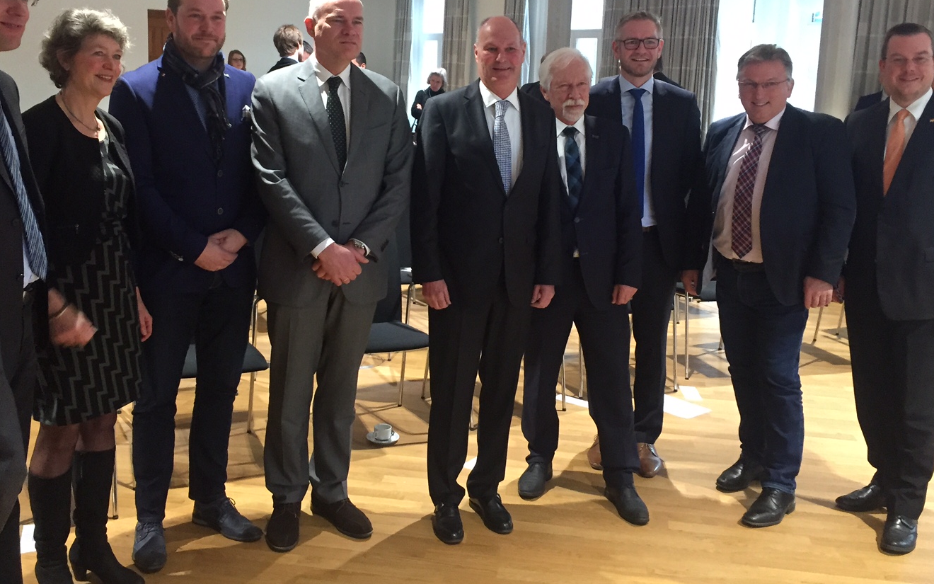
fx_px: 967
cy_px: 196
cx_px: 429
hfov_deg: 51.5
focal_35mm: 38
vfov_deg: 33.3
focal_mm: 4.15
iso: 250
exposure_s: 1/33
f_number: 2.2
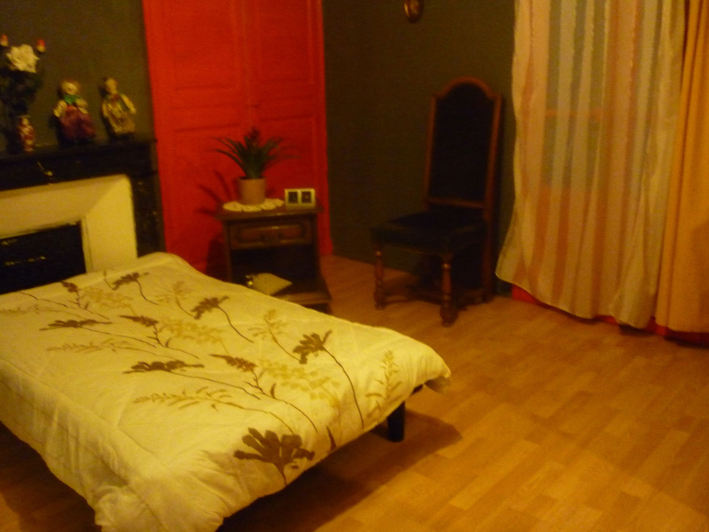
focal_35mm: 33
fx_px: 676
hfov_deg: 55.4
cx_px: 354
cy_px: 266
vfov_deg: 42.9
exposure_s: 1/15
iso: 800
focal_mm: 5.5
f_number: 2.8
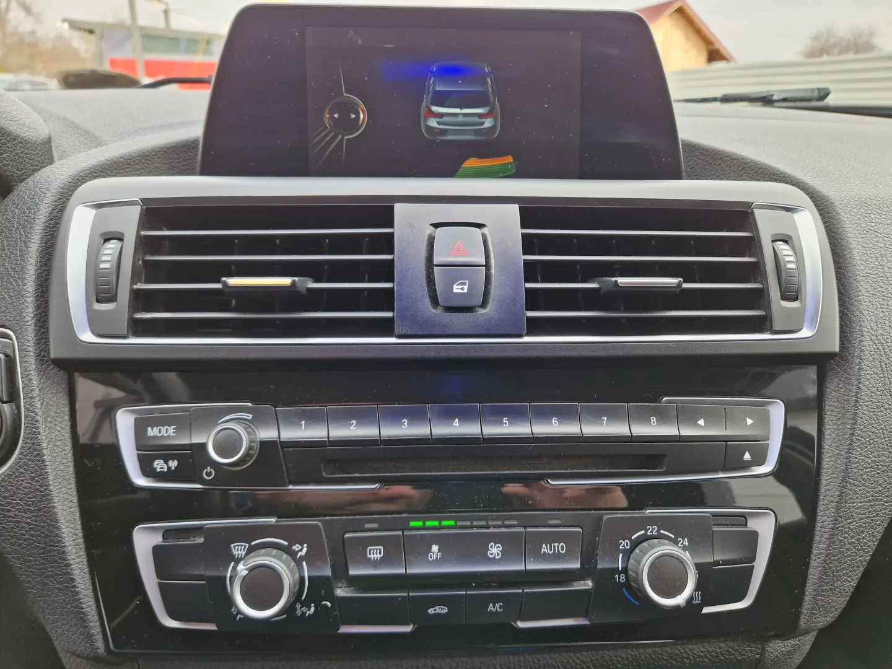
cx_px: 446
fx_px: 593
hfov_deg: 73.9
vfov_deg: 58.9
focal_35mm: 23
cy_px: 334
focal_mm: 5.4
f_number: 1.8
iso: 100
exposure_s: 1/180
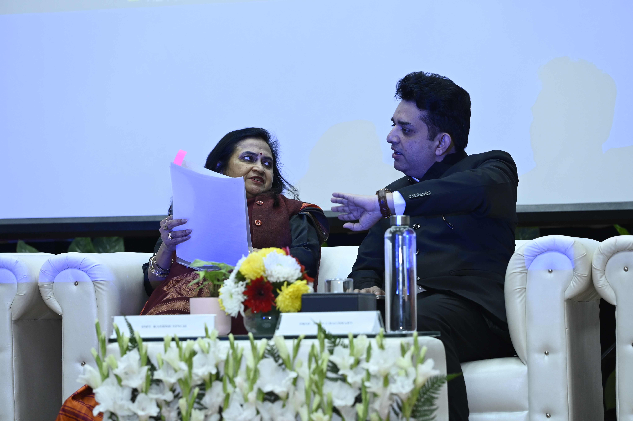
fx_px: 2109
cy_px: 210
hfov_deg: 17.1
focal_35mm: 120
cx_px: 316
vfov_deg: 11.4
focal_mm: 120
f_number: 5
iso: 2000
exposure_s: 1/160
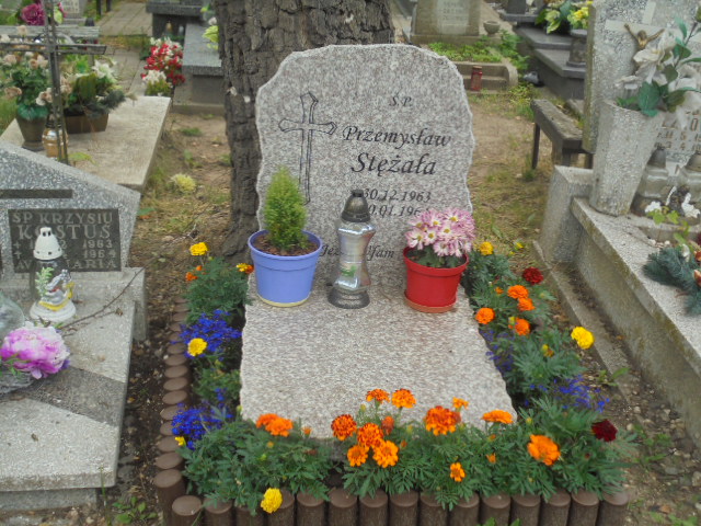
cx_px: 350
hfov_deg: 43.9
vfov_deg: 33.6
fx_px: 871
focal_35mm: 43
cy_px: 263
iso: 100
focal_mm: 7.8
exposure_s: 1/125
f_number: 4.5
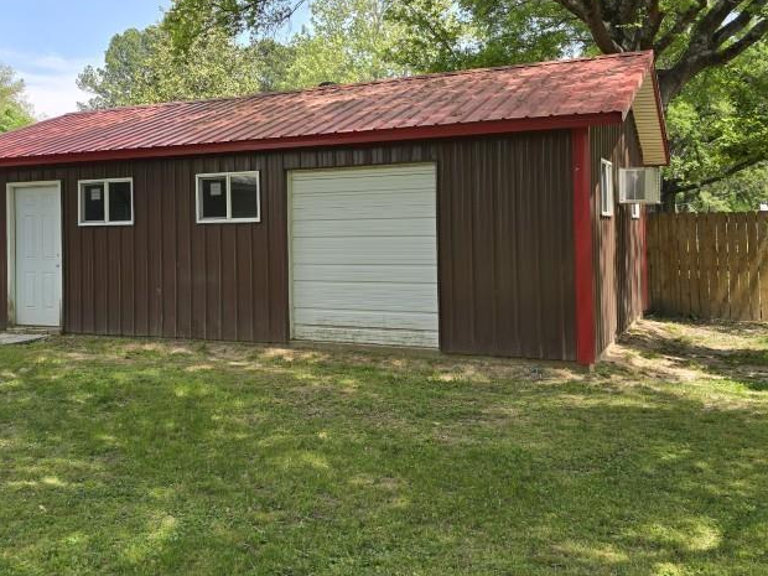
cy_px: 220
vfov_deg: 37.5
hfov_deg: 48.4
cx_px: 274
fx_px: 843
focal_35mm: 38
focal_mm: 6.3
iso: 12
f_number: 1.7
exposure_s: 1/369
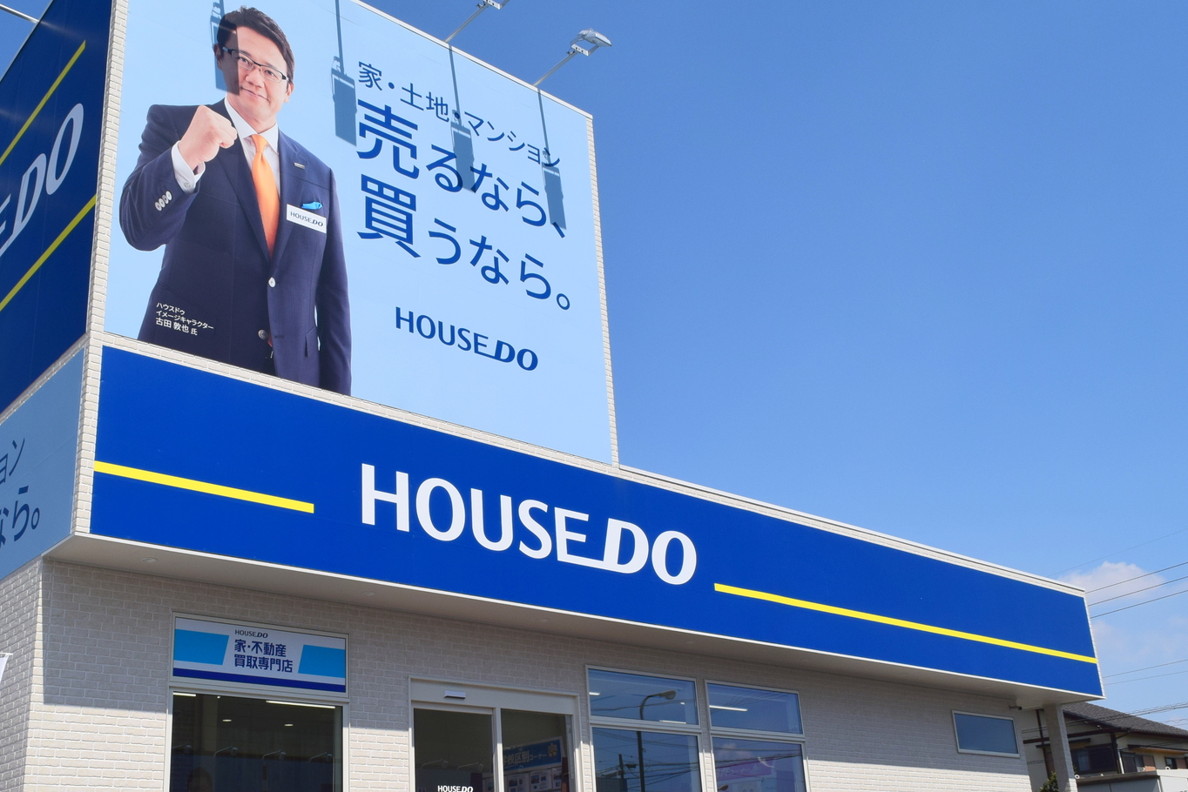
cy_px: 487
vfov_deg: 36.7
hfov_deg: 52.7
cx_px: 468
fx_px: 1188
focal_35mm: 36
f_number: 11
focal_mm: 18
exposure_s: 1/500
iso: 280
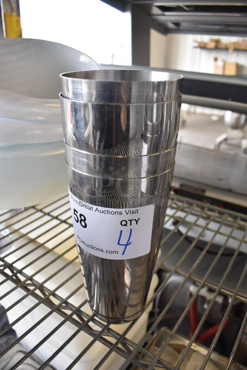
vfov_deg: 67.3
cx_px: 124
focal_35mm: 27
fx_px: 277
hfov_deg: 48.0
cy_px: 185
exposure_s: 1/60
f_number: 5.6
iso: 800
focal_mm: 18
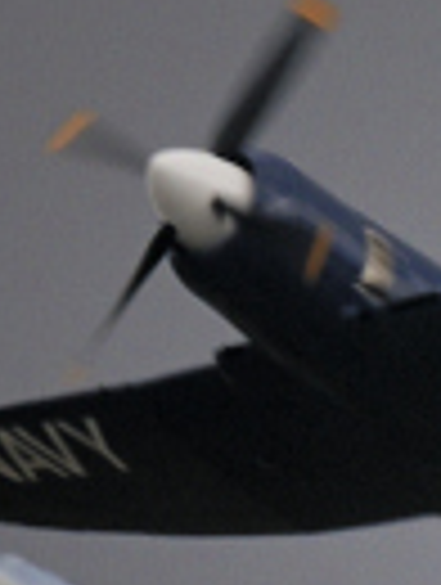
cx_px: 230
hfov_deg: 0.4
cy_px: 225
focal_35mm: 3322
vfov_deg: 0.6
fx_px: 56245
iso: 200
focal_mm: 300
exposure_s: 1/500
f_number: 11
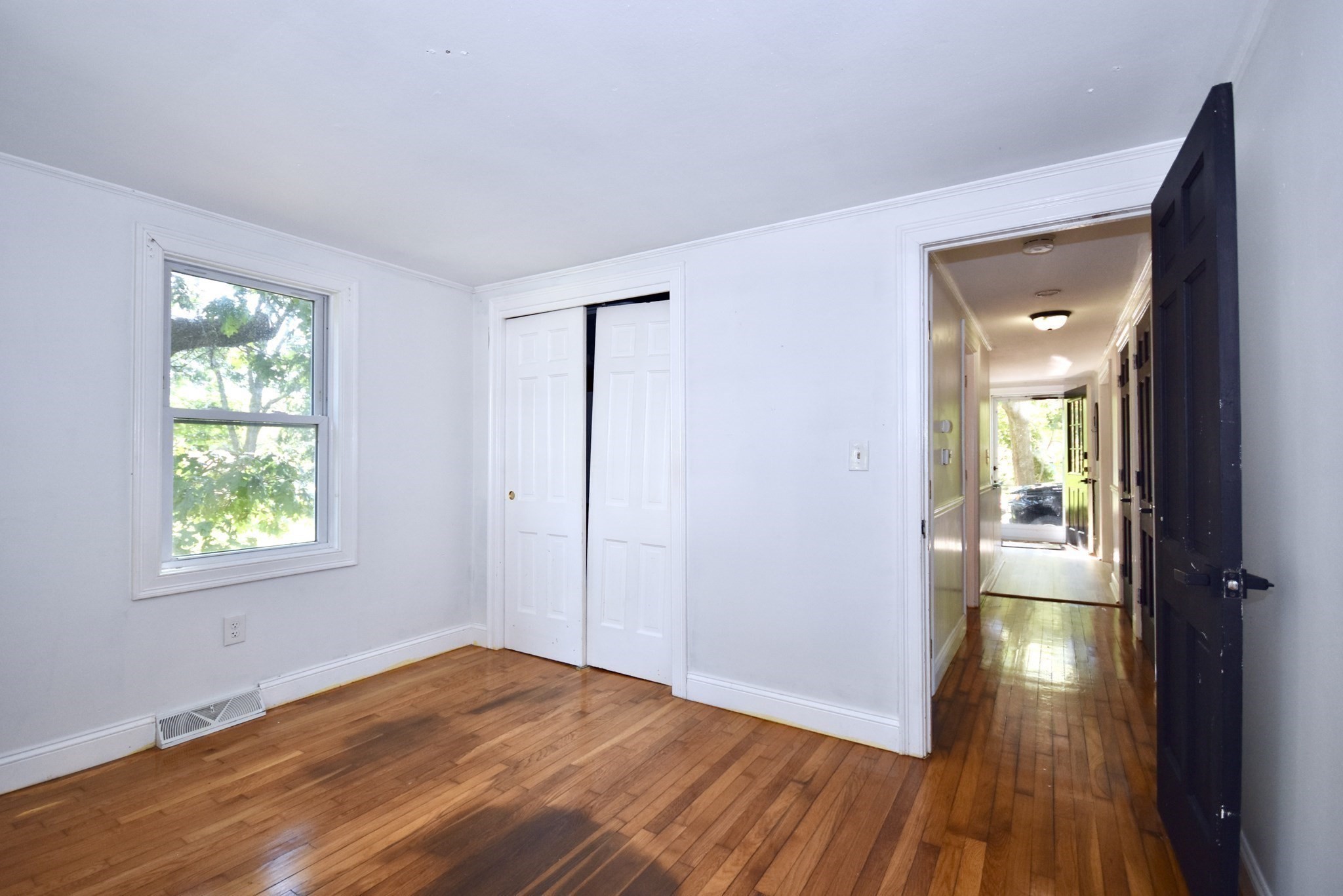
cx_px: 672
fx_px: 560
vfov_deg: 77.4
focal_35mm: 15
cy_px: 448
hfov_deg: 100.4
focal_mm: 10
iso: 400
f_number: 4
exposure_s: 1/60
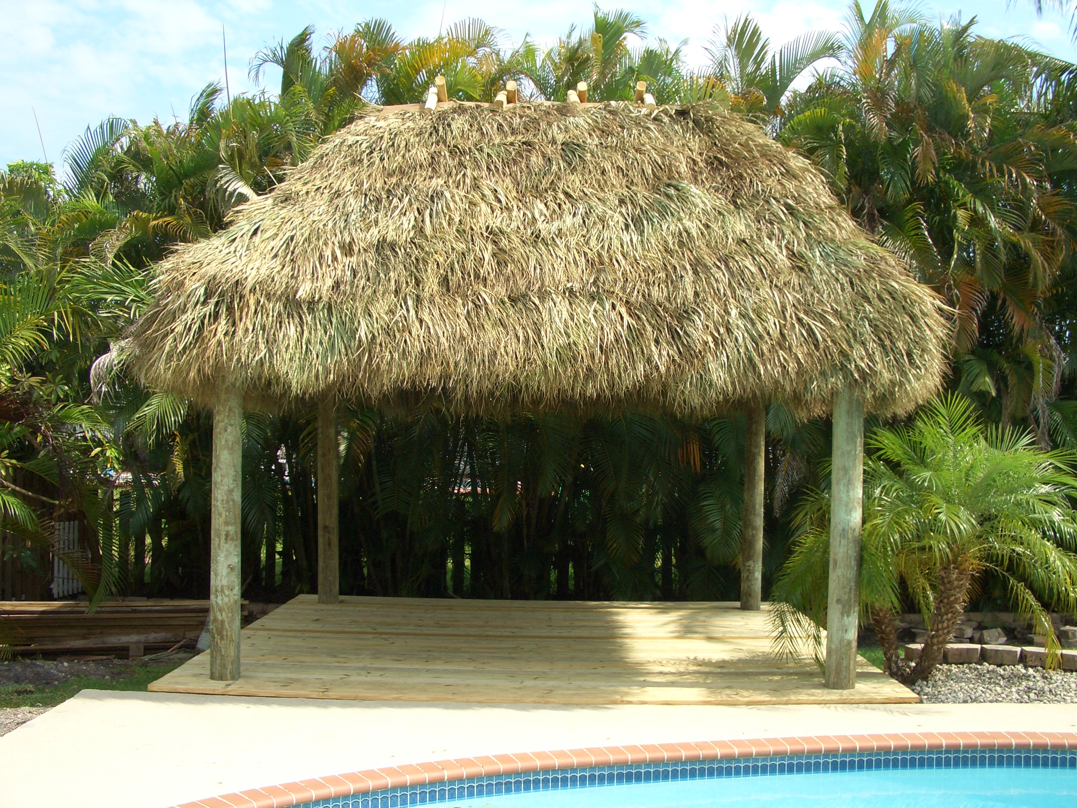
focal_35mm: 35
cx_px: 538
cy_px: 404
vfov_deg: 40.7
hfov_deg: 52.6
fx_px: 1089
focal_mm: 5.8
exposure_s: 1/320
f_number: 4.3
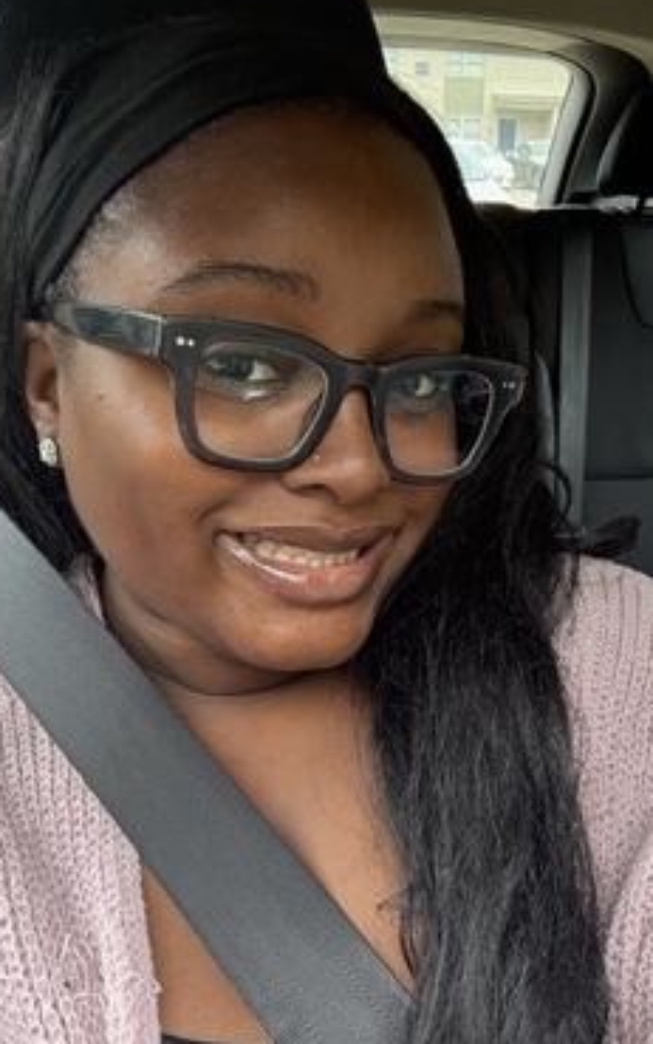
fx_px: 939
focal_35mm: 33
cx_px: 358
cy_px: 622
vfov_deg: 57.7
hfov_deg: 38.3
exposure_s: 1/60
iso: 100
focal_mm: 2.69
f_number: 1.9
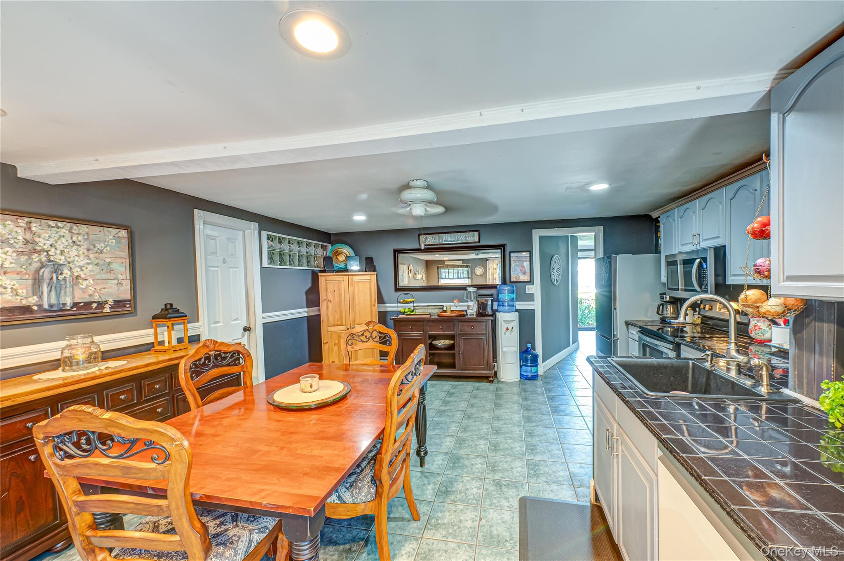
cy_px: 280
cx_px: 422
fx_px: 328
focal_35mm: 14
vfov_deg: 81.1
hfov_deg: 104.3
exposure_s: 1/2
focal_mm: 14
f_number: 11
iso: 400
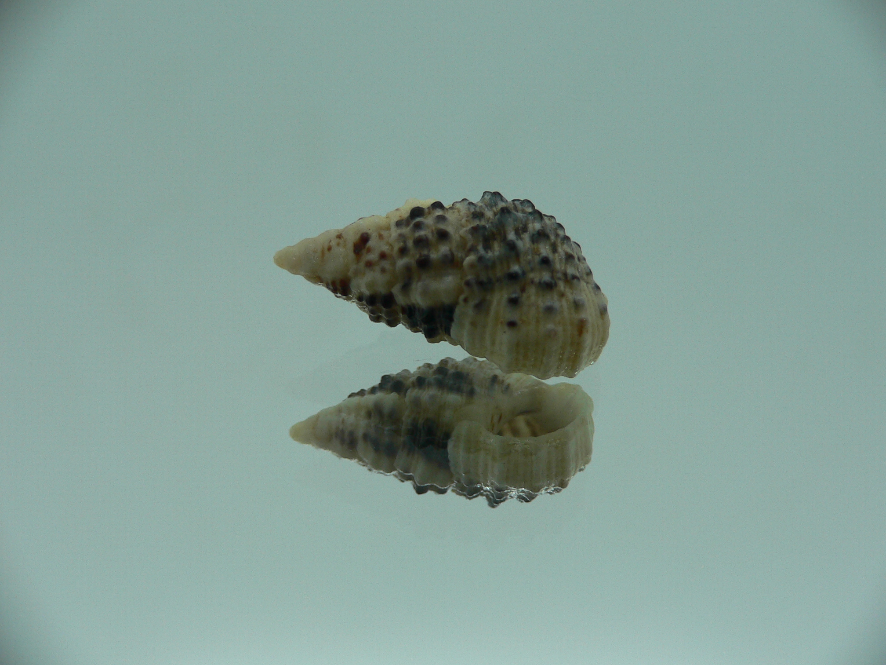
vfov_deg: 40.7
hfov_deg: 52.6
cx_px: 443
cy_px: 332
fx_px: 896
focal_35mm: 35
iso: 80
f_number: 2.8
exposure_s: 1/60
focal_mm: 4.6
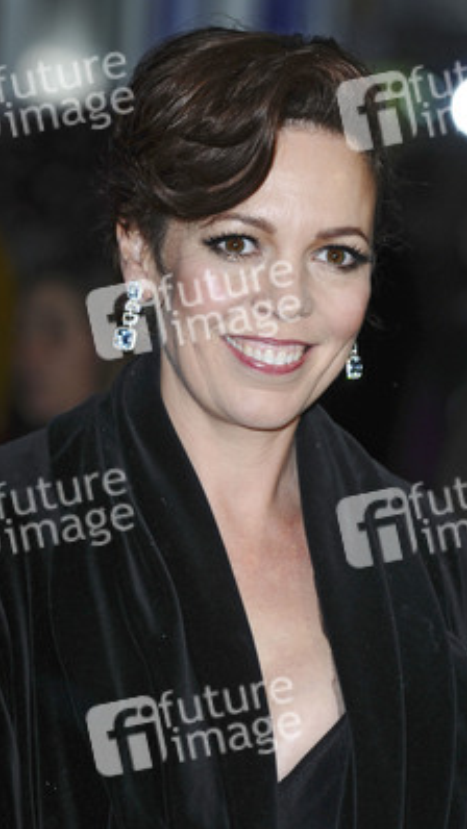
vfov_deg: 10.1
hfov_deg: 5.7
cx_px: 255
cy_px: 414
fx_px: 4699
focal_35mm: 214
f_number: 4.5
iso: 320
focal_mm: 135
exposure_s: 1/200
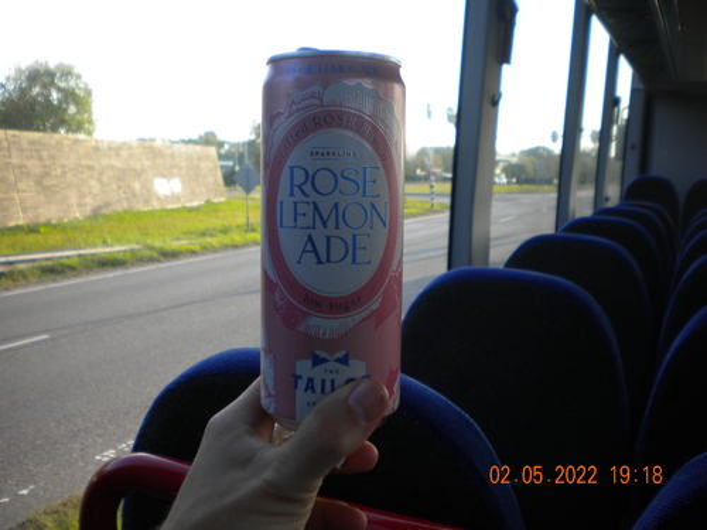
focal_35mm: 35
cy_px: 265
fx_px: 715
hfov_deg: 52.6
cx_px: 354
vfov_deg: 40.7
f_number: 3.1
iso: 80
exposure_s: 1/107
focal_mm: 6.3
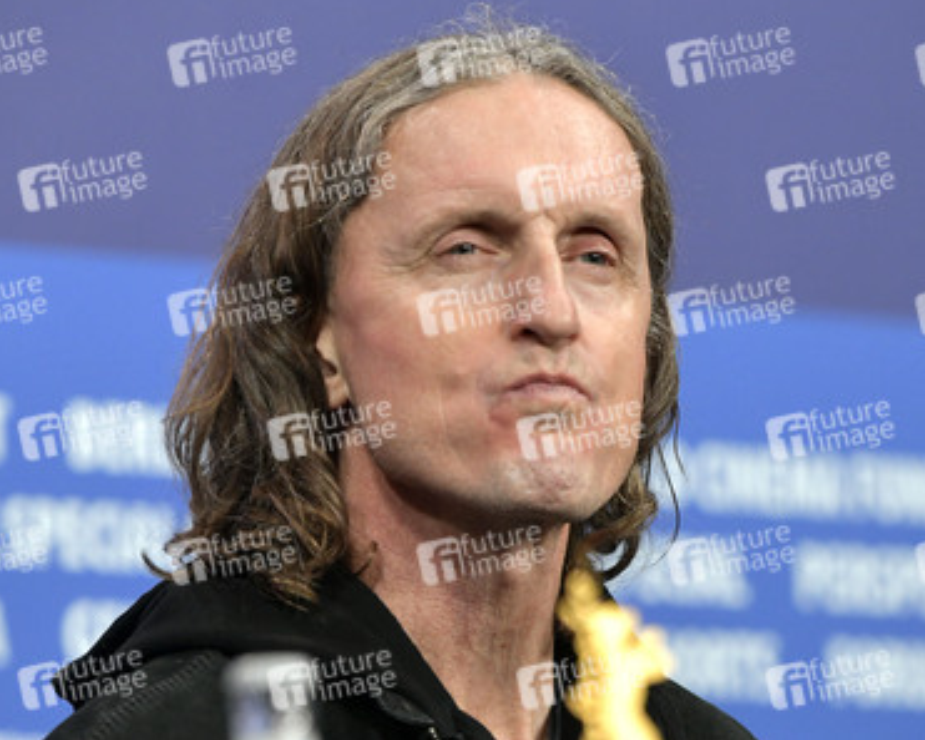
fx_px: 6243
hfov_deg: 8.5
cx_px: 515
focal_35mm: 228
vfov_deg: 6.8
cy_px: 369
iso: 2000
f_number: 5.6
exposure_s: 1/250
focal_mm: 200
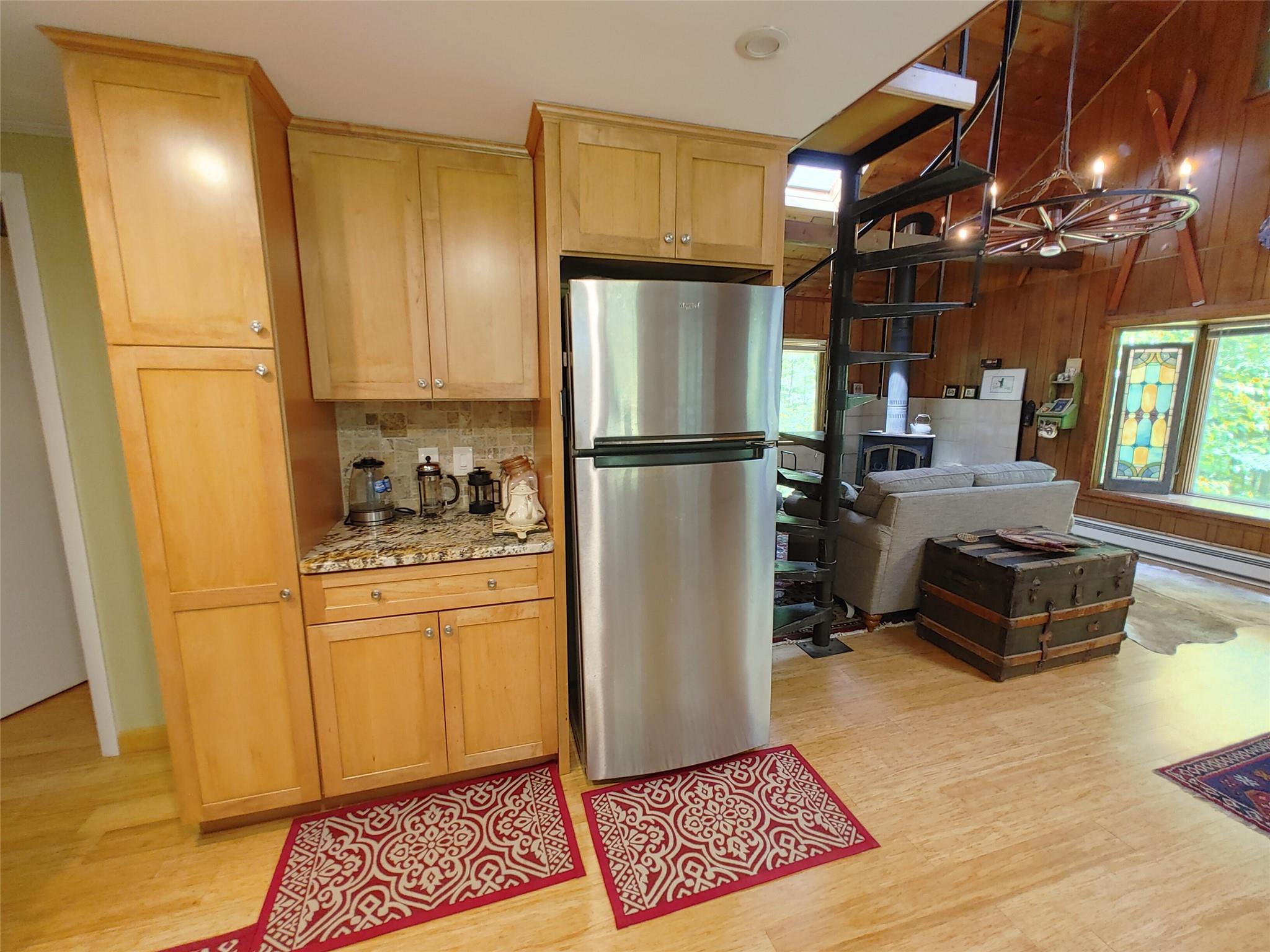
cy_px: 476
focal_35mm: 15
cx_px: 635
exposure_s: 1/24
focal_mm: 1.78
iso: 300
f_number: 1.9
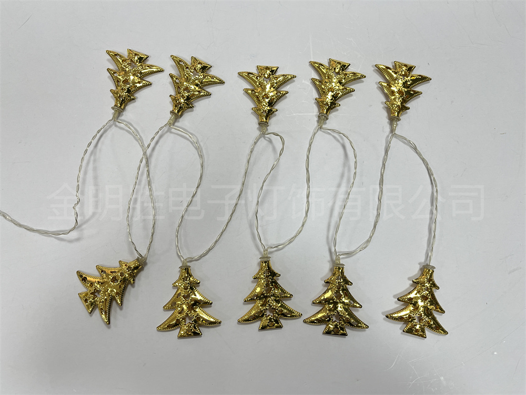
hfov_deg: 67.3
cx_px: 263
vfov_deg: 53.1
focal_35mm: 26
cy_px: 198
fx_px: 395
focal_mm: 5.1
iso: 80
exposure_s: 1/100
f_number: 1.6
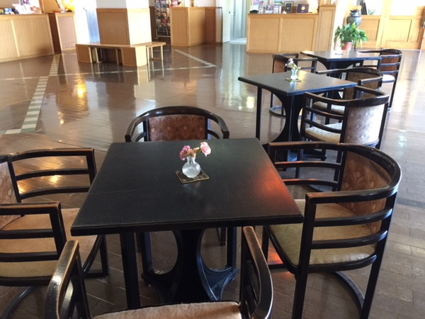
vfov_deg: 48.2
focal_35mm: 29
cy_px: 160
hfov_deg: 61.7
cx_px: 212
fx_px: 356
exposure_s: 1/10
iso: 100
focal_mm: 4.15
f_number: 2.2
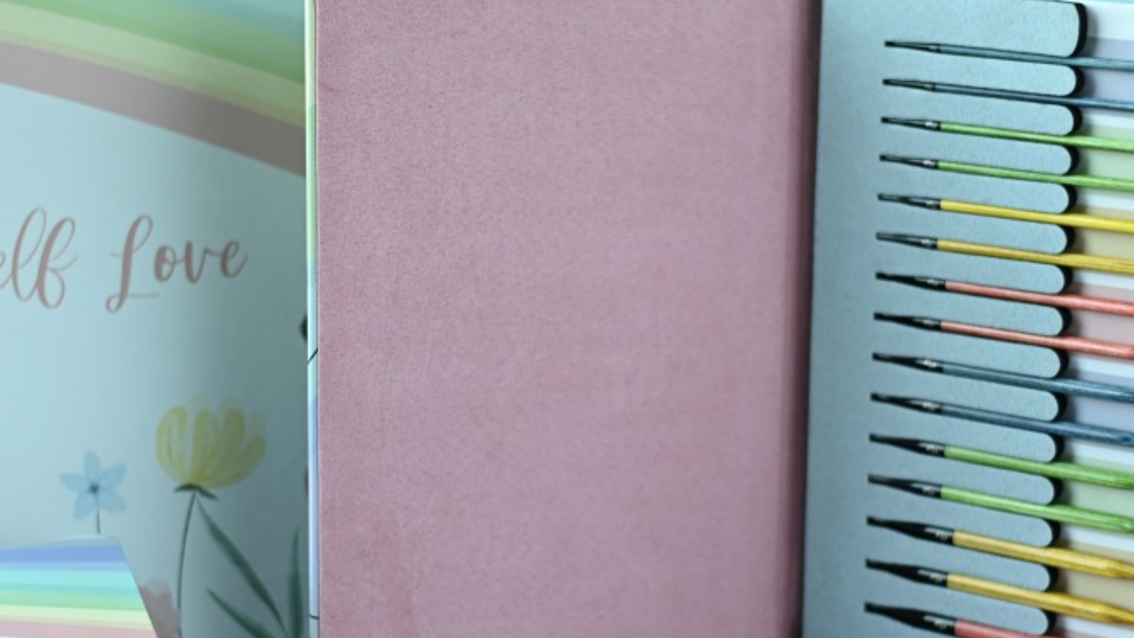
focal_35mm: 98
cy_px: 453
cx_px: 612
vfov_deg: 12.3
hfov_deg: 21.8
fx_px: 2947
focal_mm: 50
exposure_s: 1/100
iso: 100
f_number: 2.2
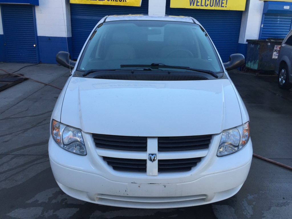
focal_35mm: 29
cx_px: 146
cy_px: 110
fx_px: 245
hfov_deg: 61.7
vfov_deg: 48.2
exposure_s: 1/488
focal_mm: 4.15
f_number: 2.2
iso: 32
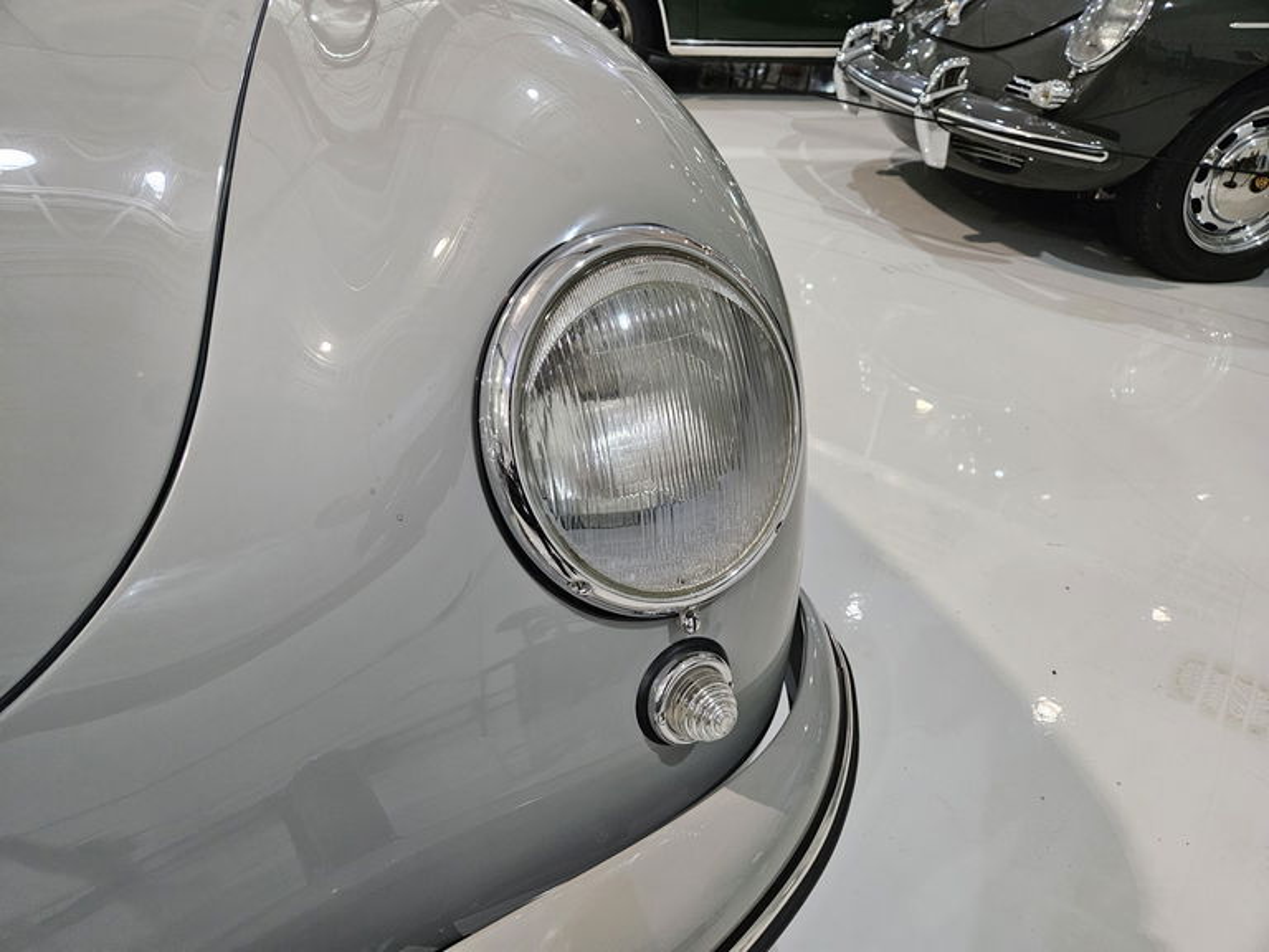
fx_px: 843
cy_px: 476
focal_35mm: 23
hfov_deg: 73.9
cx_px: 634
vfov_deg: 58.9
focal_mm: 5.4
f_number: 1.8
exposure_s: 1/120
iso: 1000
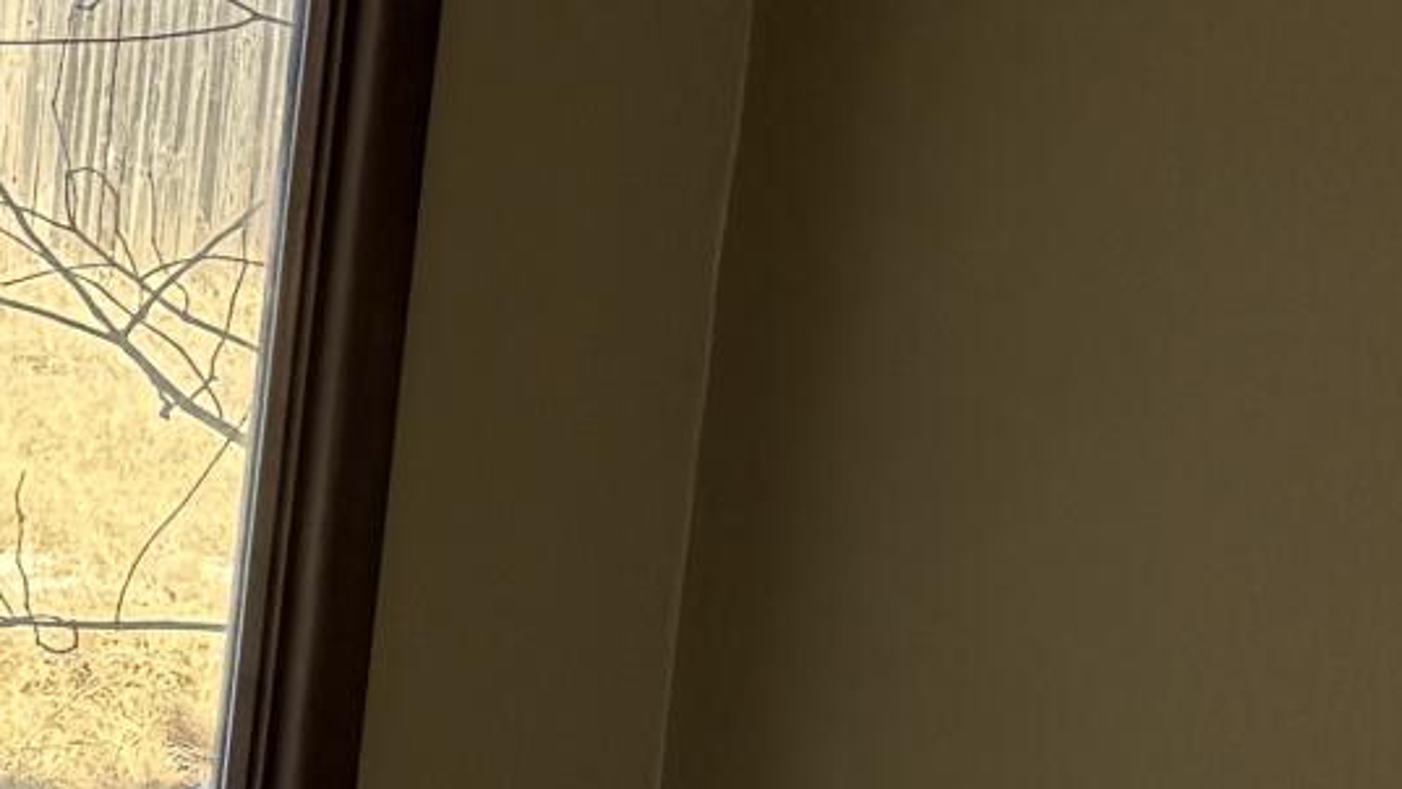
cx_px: -2107
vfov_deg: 8.2
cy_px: 1016
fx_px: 5427
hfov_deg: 11.7
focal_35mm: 146
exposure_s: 1/728
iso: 80
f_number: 1.78
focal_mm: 6.76
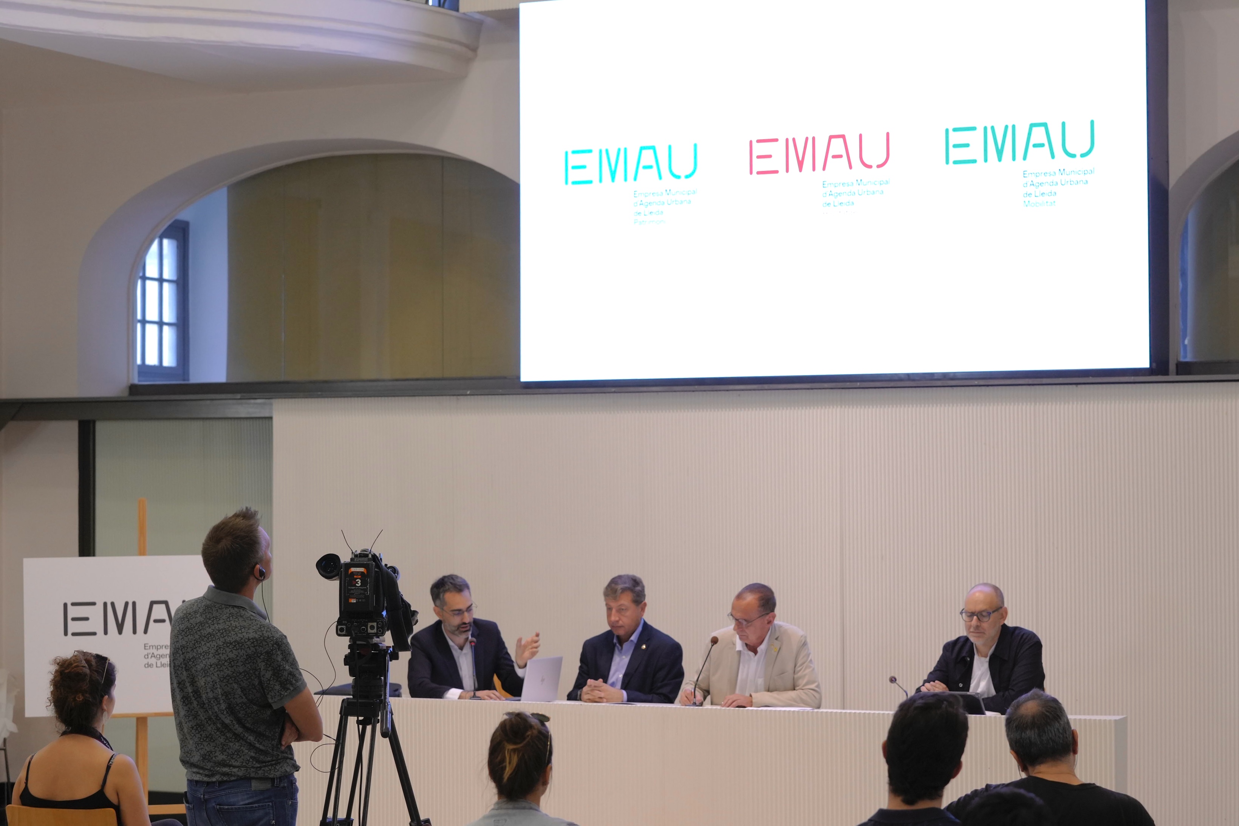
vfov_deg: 19.5
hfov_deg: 28.8
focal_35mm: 70
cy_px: 413
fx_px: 2409
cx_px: 620
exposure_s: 1/200
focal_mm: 70
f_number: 4
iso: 2000
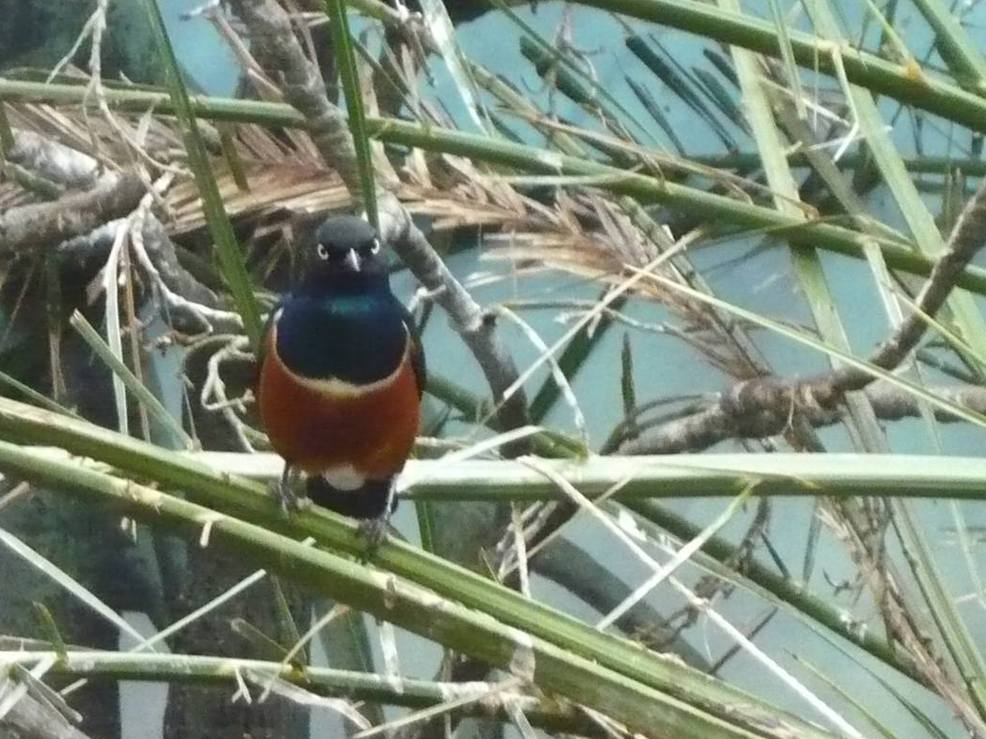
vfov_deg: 6.0
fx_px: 7005
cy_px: 386
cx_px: 278
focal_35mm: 246
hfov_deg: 8.0
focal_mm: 16.5
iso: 800
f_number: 5.1
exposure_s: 1/25
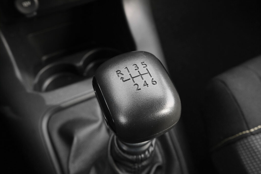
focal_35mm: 38
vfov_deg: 35.1
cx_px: 130
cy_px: 87
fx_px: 276
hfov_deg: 50.7
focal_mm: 25.6
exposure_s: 1/160
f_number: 9
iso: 2000
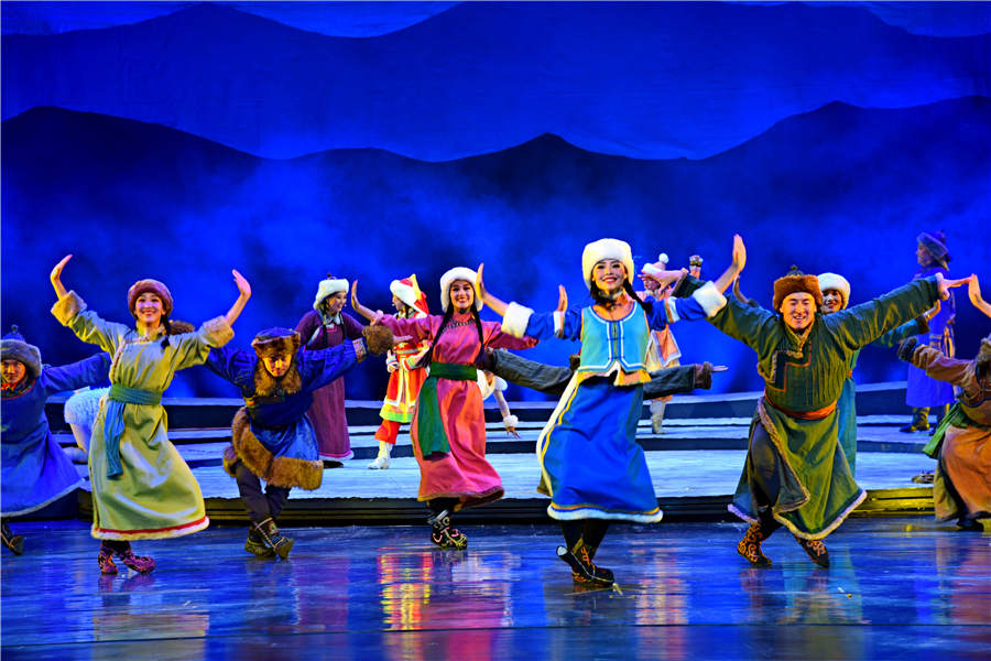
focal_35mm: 120
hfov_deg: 17.1
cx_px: 496
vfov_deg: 11.4
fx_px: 3303
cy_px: 330
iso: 400
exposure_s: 1/125
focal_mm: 120
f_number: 5.6
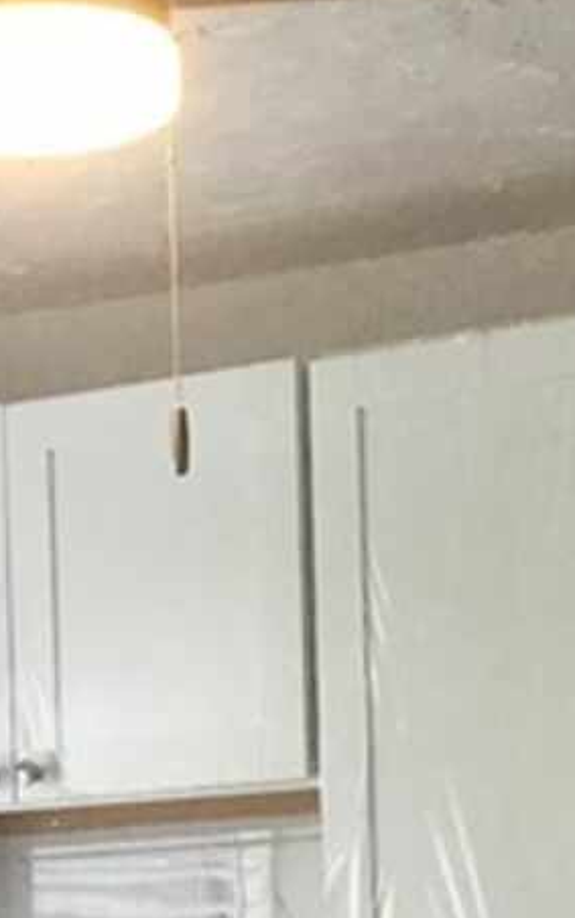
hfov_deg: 10.6
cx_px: 185
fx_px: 3105
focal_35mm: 124
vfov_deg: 16.1
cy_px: 1129
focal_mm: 3.3
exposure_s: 1/30
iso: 32
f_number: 2.4
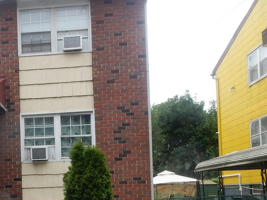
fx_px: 417
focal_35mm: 54
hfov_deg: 33.4
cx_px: 19
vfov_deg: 26.3
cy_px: 174
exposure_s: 1/60
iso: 125
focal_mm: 4.5
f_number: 4.5
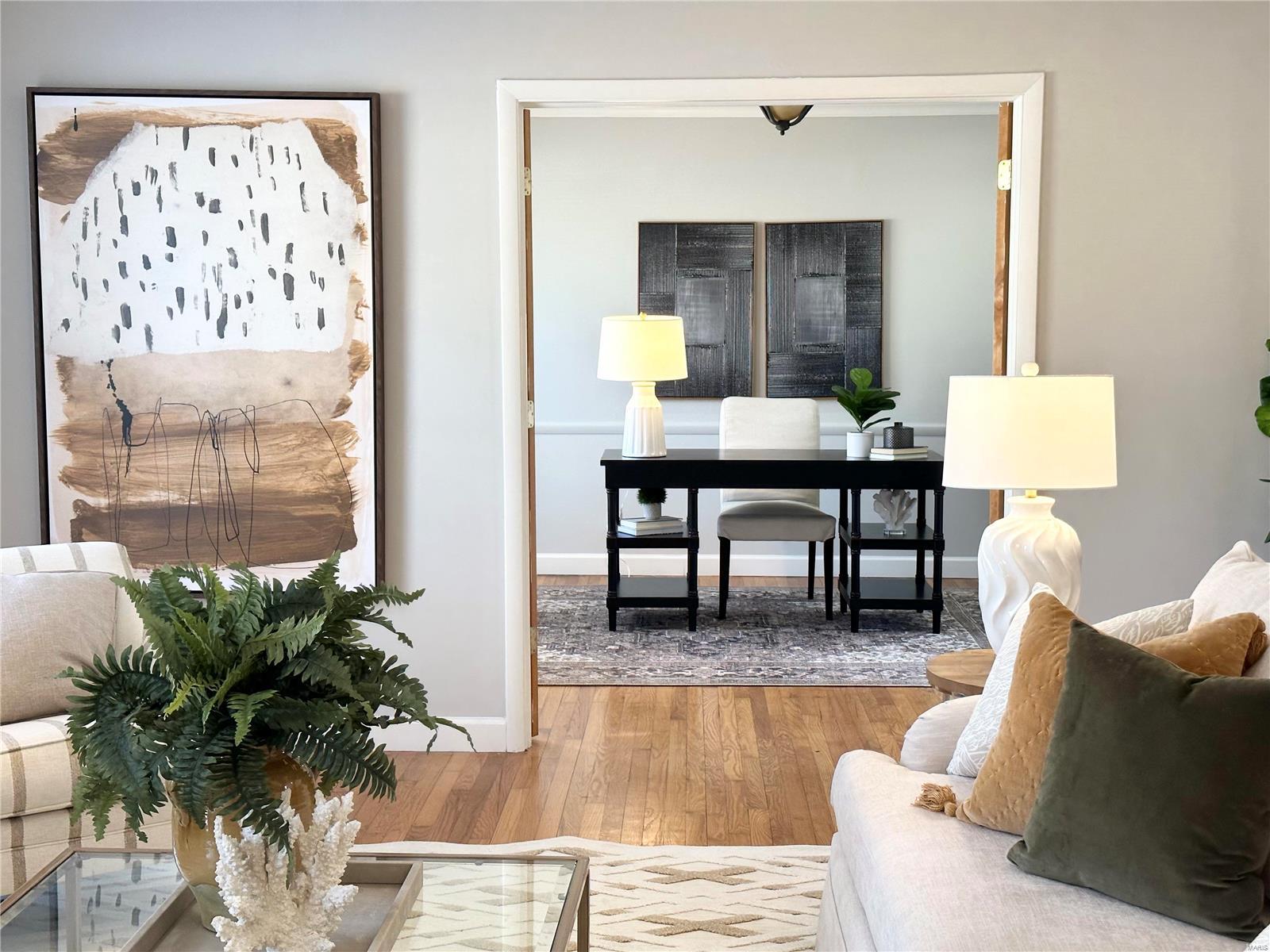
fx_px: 1761
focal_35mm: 48
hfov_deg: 39.7
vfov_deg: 30.3
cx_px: 635
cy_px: 476
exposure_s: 1/60
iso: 125
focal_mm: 6.86
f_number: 1.78
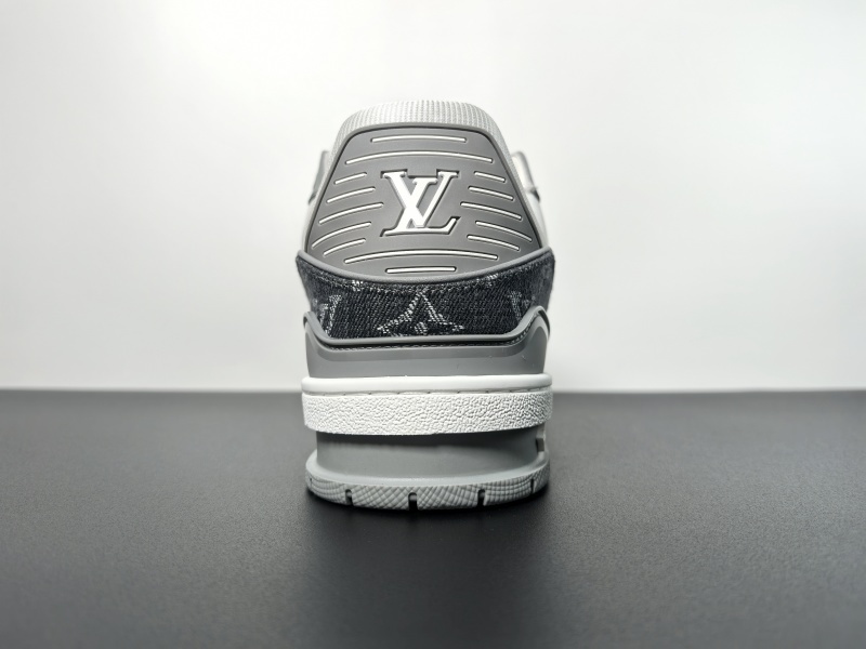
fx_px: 675
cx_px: 433
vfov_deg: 51.4
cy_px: 324
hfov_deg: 65.3
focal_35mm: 27
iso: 50
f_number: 2
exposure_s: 1/426
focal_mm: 6.98
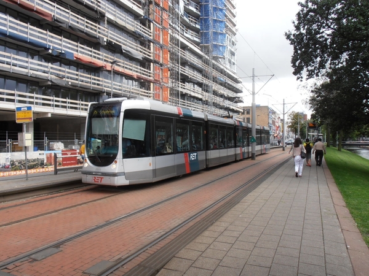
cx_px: 184
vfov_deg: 46.8
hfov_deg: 60.0
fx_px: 320
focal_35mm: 30
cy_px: 138
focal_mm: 5.25
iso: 80
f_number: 8.8
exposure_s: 1/60
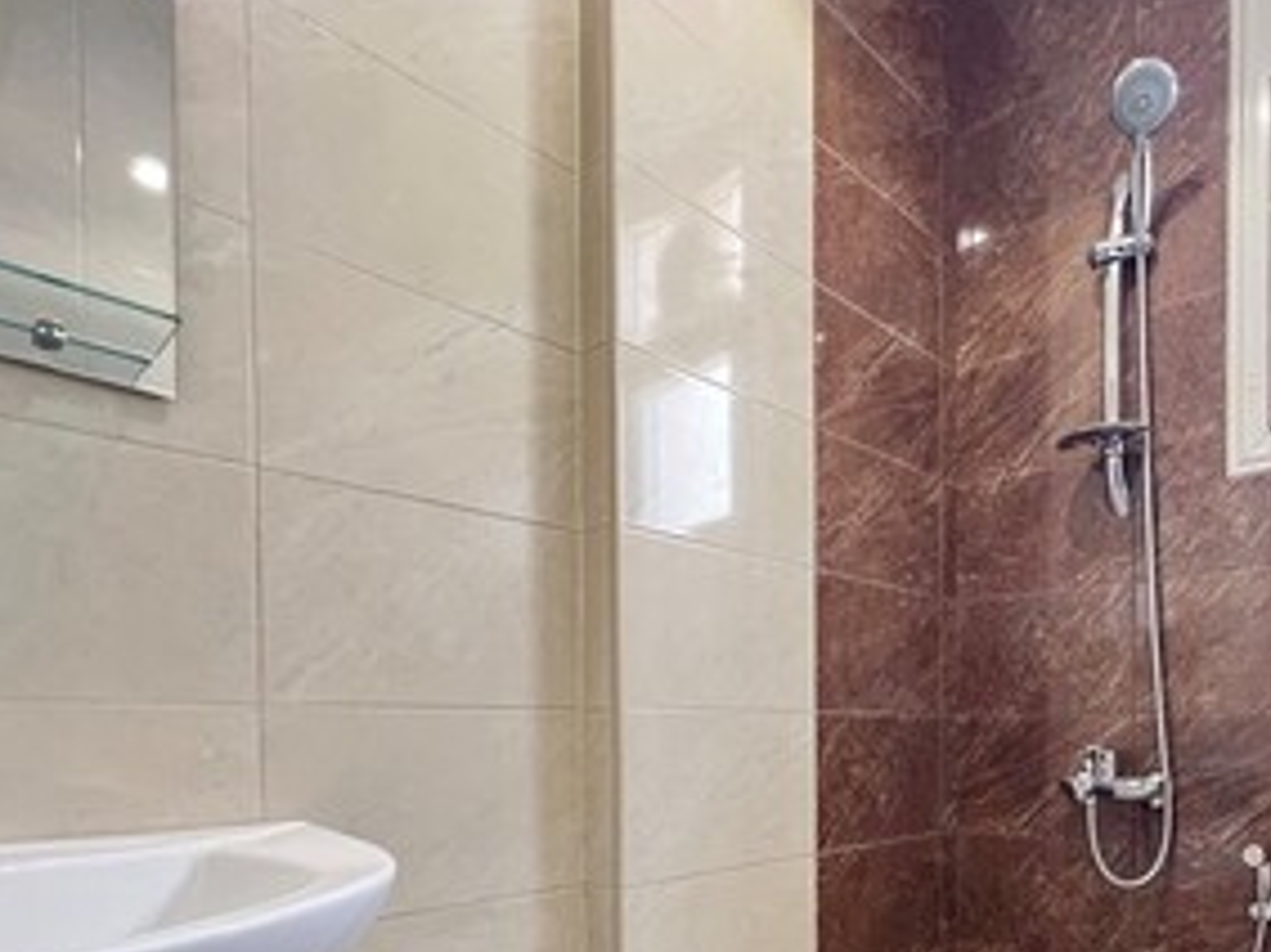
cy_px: 743
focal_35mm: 21
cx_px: 865
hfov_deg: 76.1
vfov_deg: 59.1
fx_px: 771
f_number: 1.8
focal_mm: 1.57
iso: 800
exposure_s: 1/60
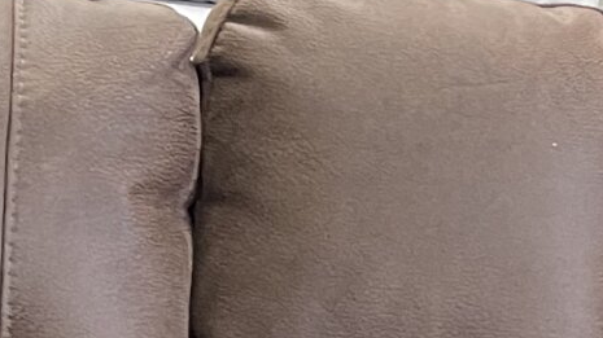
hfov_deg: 14.3
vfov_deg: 7.5
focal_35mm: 150
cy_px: 815
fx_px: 2397
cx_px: 127
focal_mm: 5.1
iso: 320
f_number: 1.6
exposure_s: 1/60
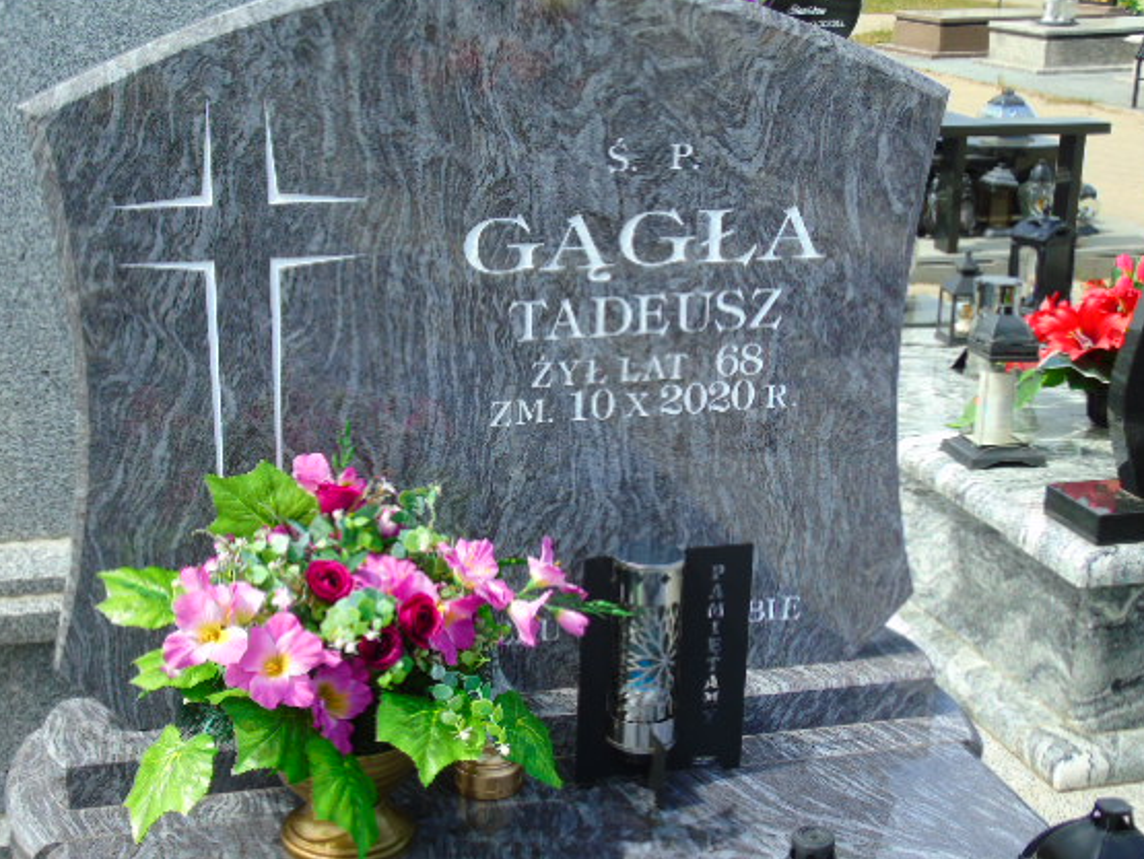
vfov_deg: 27.5
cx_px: 511
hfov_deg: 36.1
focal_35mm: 53
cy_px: 463
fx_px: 1753
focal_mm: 8.2
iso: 80
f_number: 4.1
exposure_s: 1/400
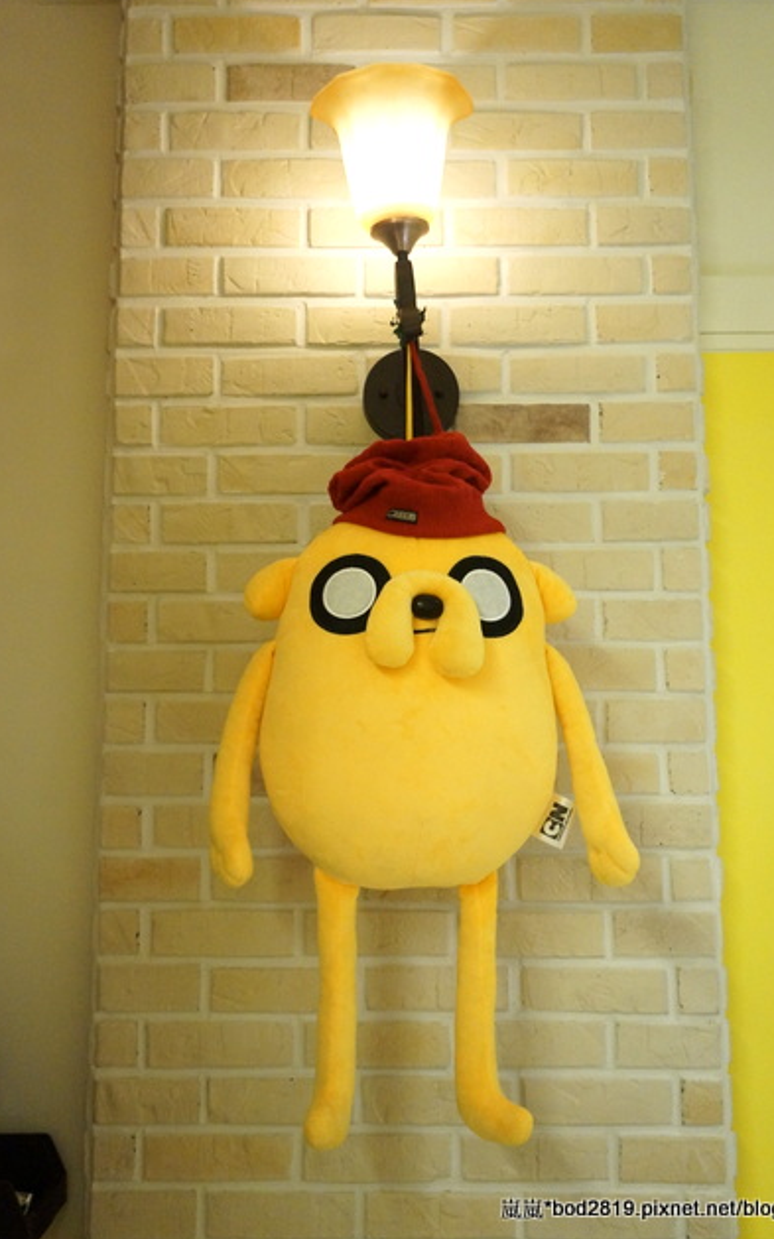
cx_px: 396
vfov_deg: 63.7
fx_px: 996
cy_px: 617
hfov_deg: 42.4
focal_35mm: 30
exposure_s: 1/50
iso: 3200
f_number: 4
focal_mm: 19
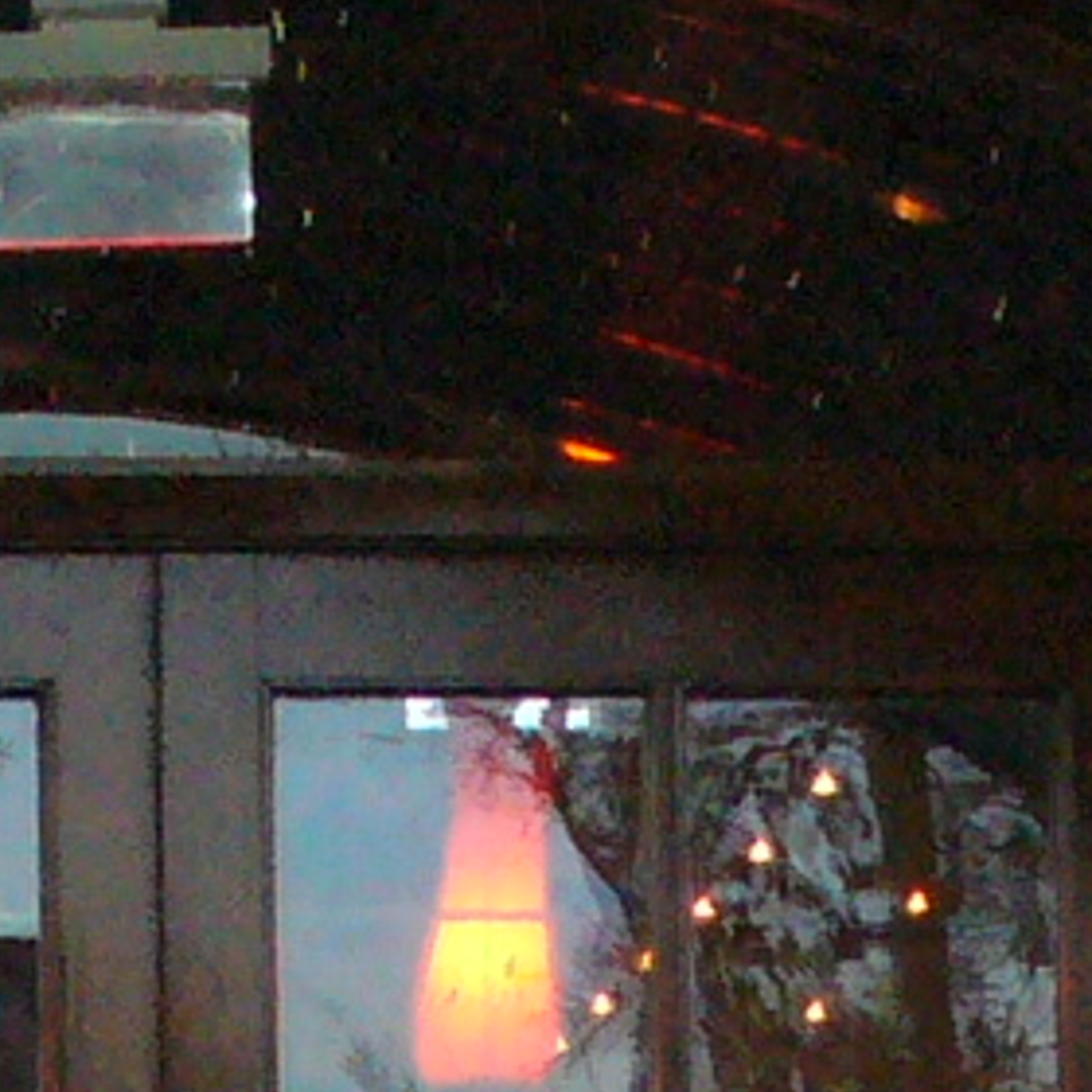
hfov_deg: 7.3
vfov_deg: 7.0
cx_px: 667
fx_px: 8530
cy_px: 2430
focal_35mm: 239
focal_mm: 6.1
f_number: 2.8
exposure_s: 1/60
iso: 400
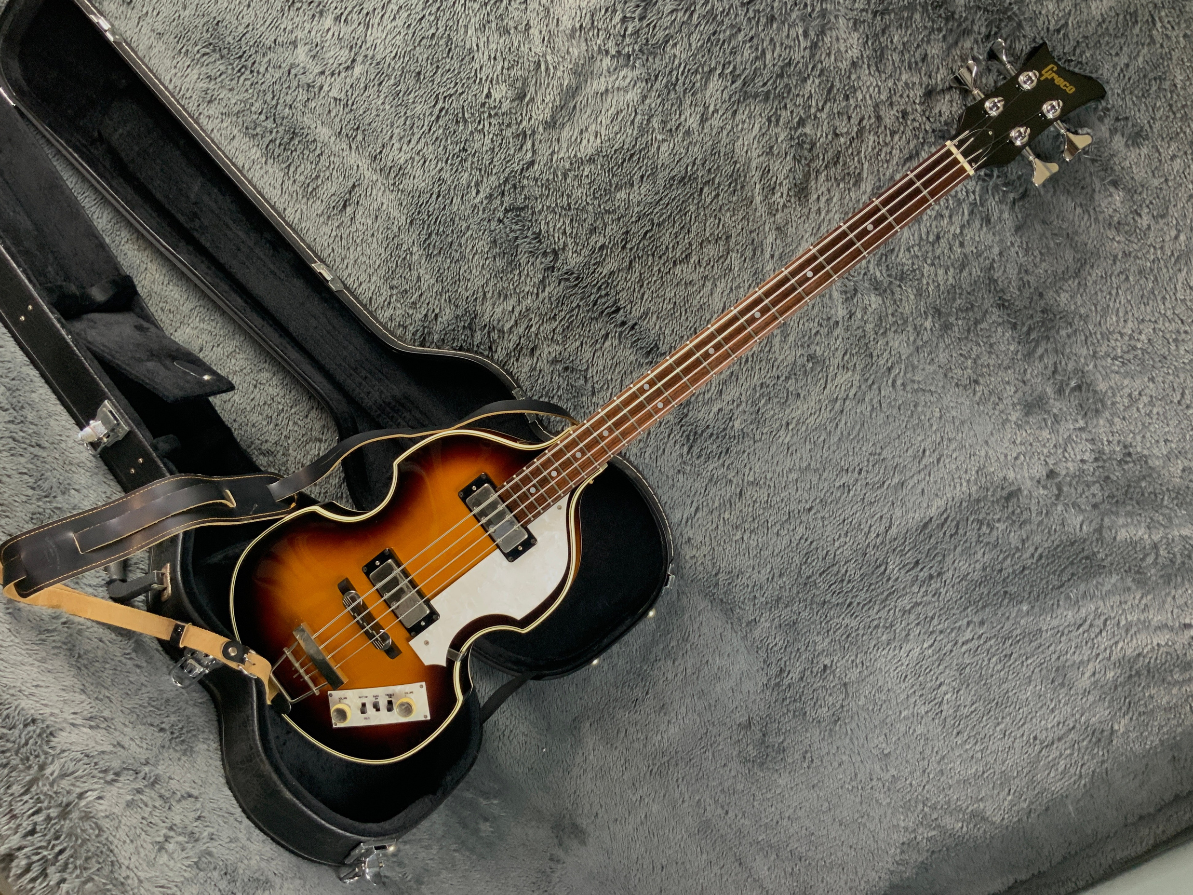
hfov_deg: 60.0
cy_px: 434
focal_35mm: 30
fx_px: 1034
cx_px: 578
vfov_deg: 46.8
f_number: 1.8
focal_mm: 3
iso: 160
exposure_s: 1/60
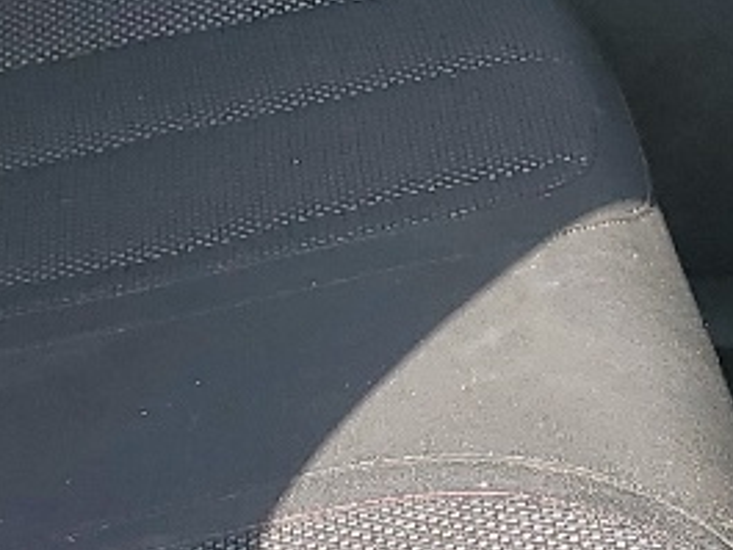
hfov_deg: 12.6
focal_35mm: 157
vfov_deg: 9.4
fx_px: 3326
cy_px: -55
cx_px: 387
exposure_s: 1/833
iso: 50
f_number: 1.5
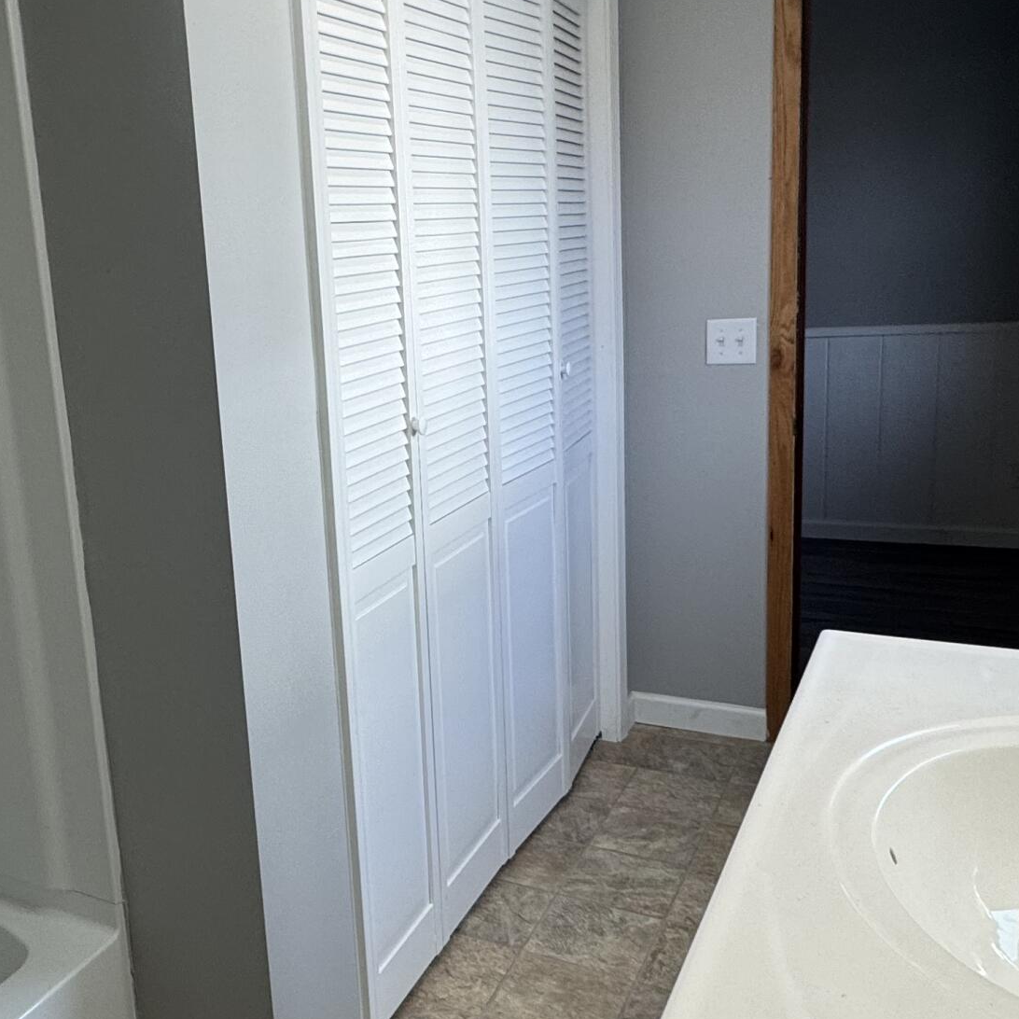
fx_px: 1132
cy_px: 499
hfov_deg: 46.4
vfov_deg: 48.4
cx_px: 230
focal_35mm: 34
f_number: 2.2
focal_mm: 2.22
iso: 100
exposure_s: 1/120
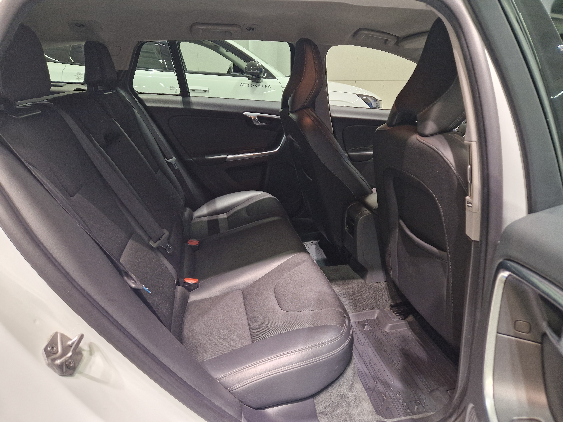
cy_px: 211
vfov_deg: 58.9
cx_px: 282
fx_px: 374
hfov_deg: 73.9
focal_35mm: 23
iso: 200
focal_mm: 5.4
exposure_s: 1/100
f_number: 1.8
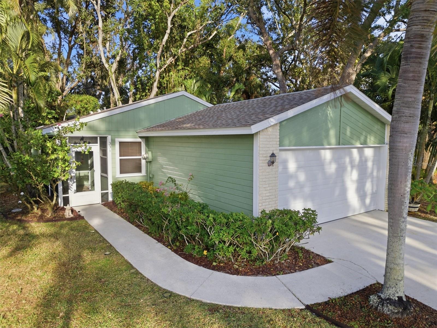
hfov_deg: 71.6
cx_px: 218
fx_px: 303
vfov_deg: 56.8
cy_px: 164
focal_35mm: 24
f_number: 1.7
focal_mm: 6.7
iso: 100
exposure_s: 1/20
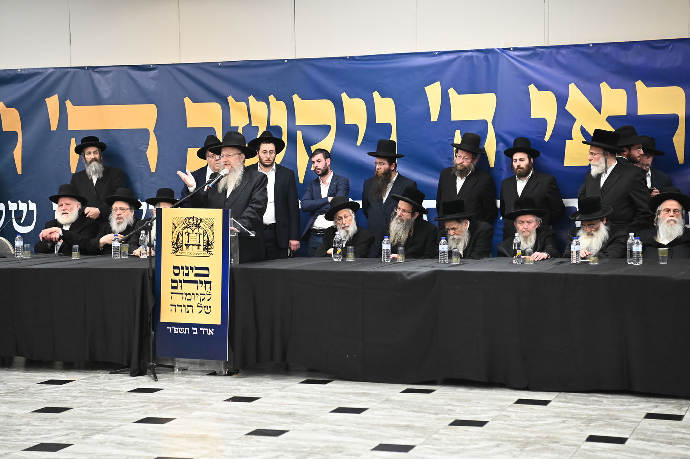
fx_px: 1341
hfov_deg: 28.9
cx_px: 345
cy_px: 230
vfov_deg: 19.4
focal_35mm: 70
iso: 2000
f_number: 5
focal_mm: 70
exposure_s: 1/160
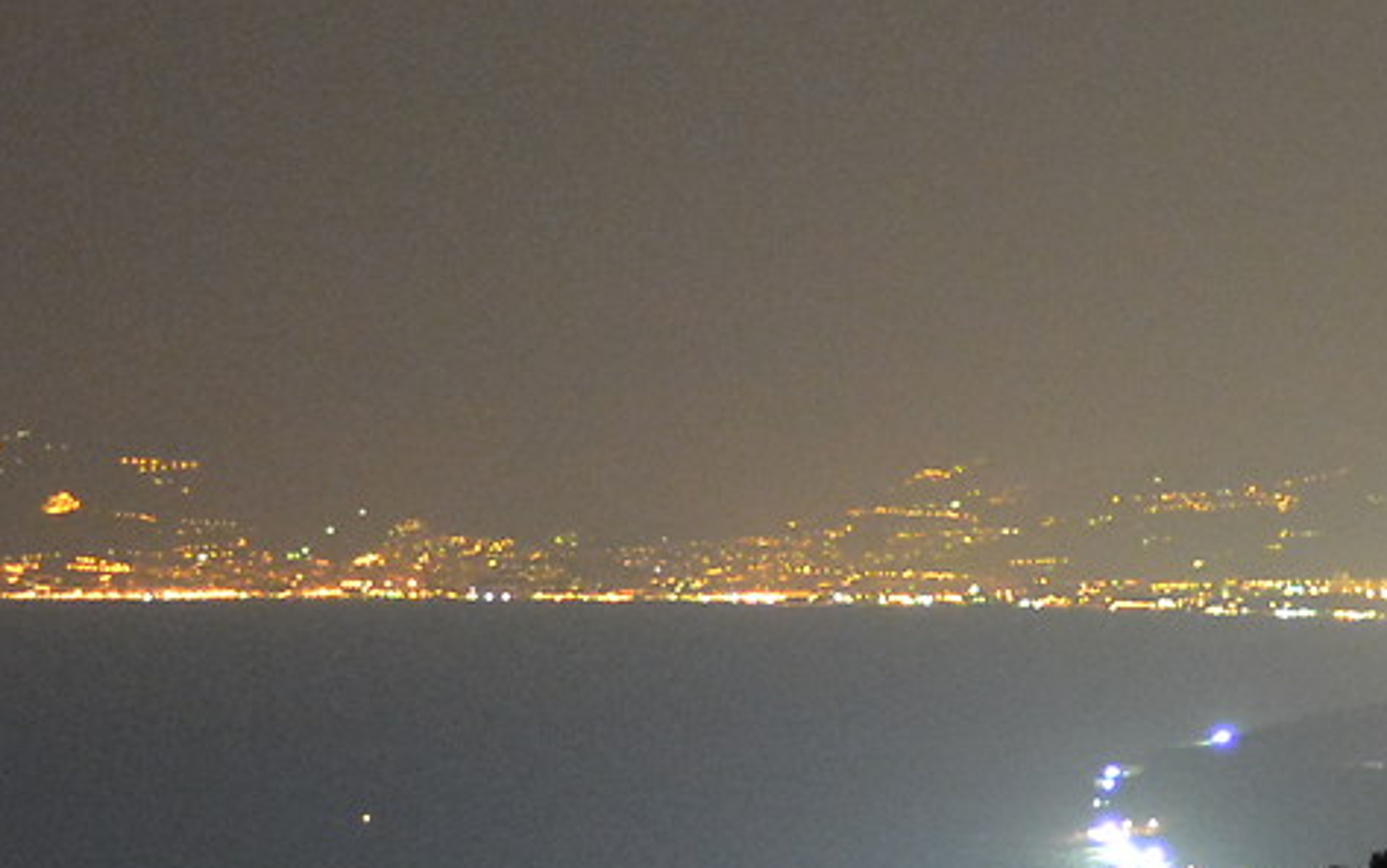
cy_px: 560
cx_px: 604
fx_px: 14672
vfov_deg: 3.4
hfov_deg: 5.4
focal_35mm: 388
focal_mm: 50
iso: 1600
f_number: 2
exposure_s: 1
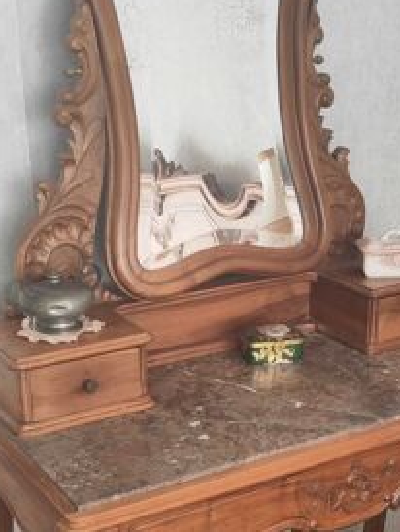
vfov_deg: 30.1
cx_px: 225
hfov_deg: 23.3
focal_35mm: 63
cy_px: 410
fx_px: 969
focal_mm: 5.53
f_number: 1.8
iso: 64
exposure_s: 1/120
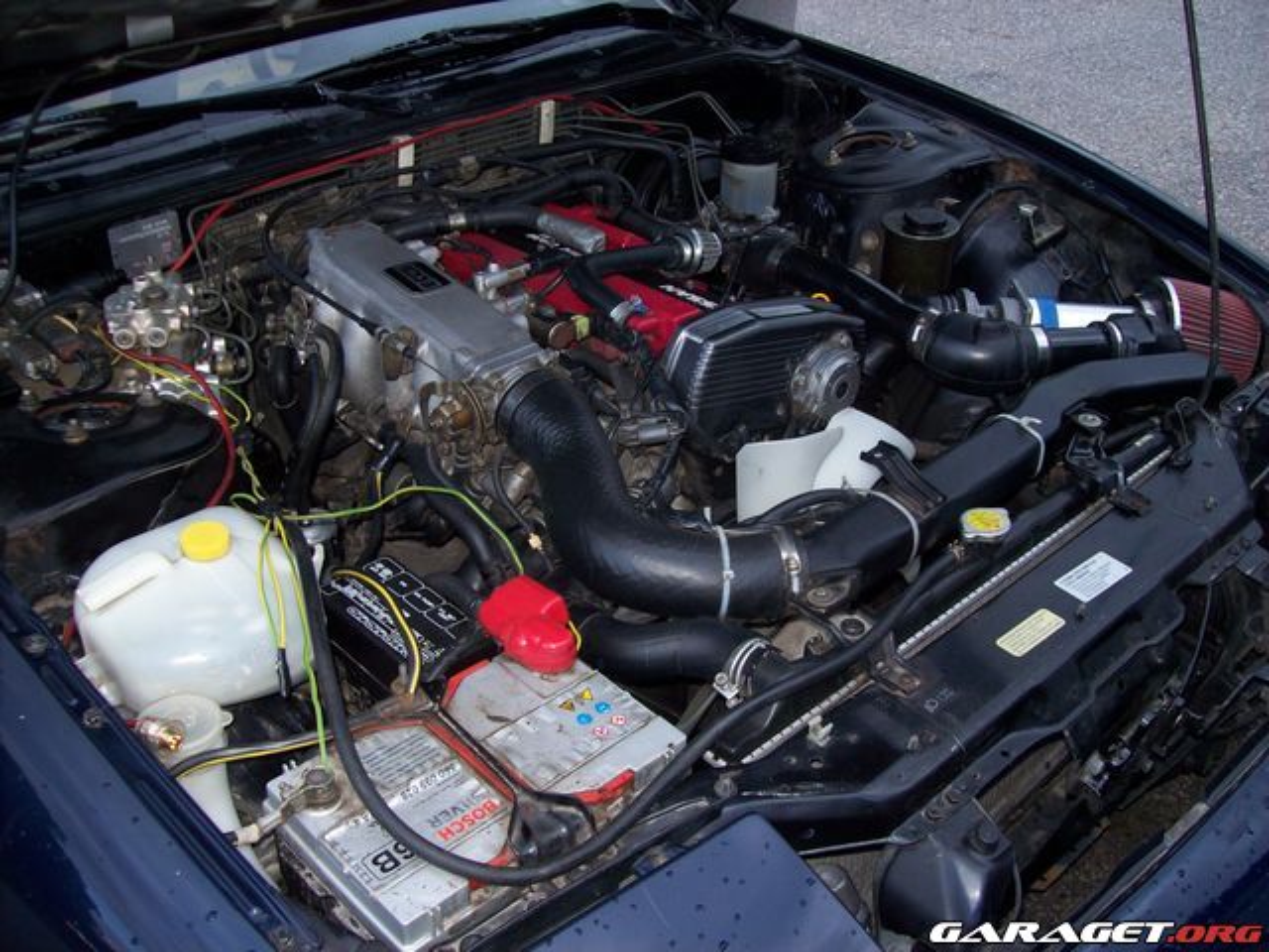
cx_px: 634
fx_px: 1320
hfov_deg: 51.4
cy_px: 476
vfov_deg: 39.7
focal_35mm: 36
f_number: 2.7
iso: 80
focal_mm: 6
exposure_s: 1/64
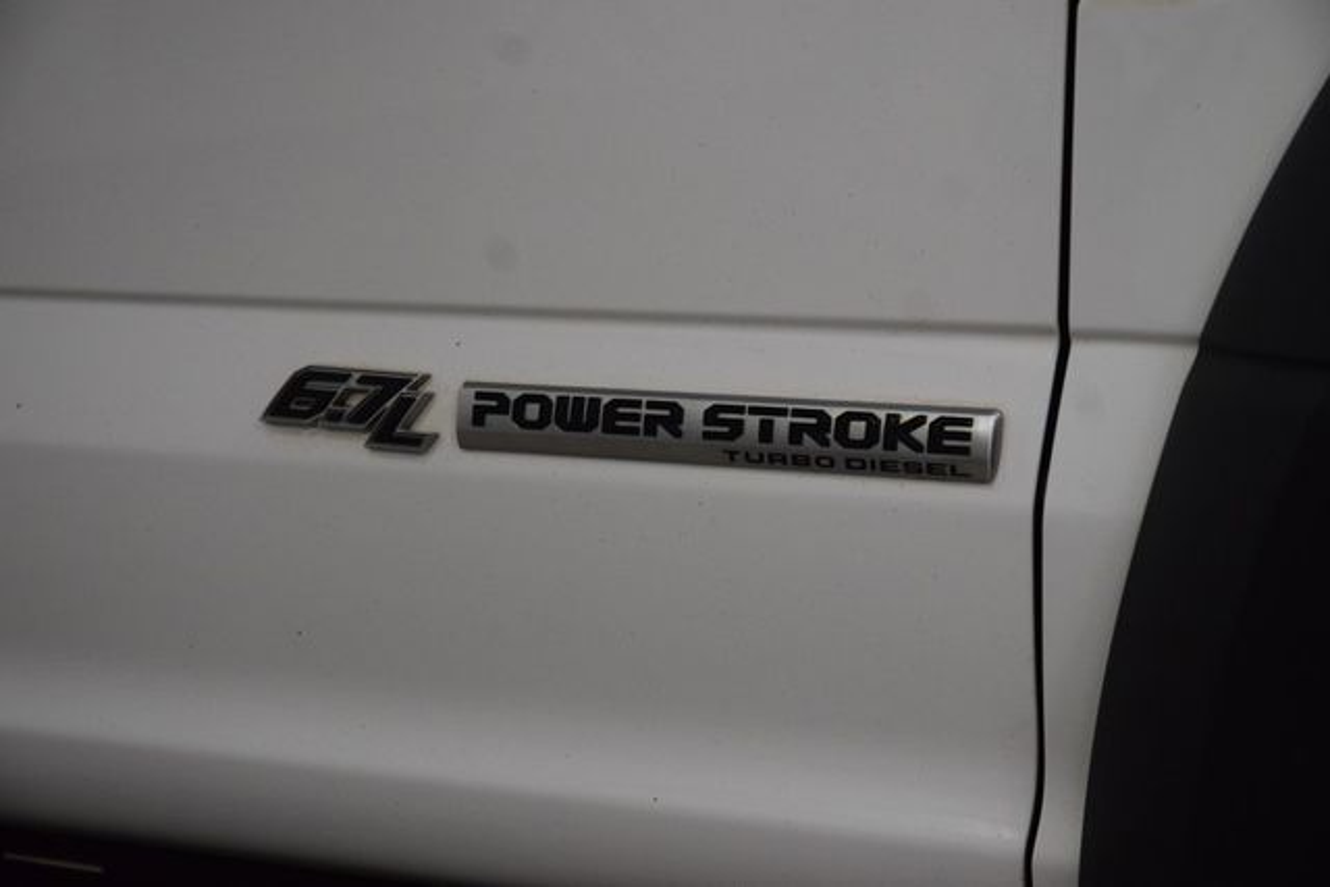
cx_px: 665
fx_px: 3880
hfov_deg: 19.5
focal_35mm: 105
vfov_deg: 13.0
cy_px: 444
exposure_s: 1/125
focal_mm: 70
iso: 1600
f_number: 6.3
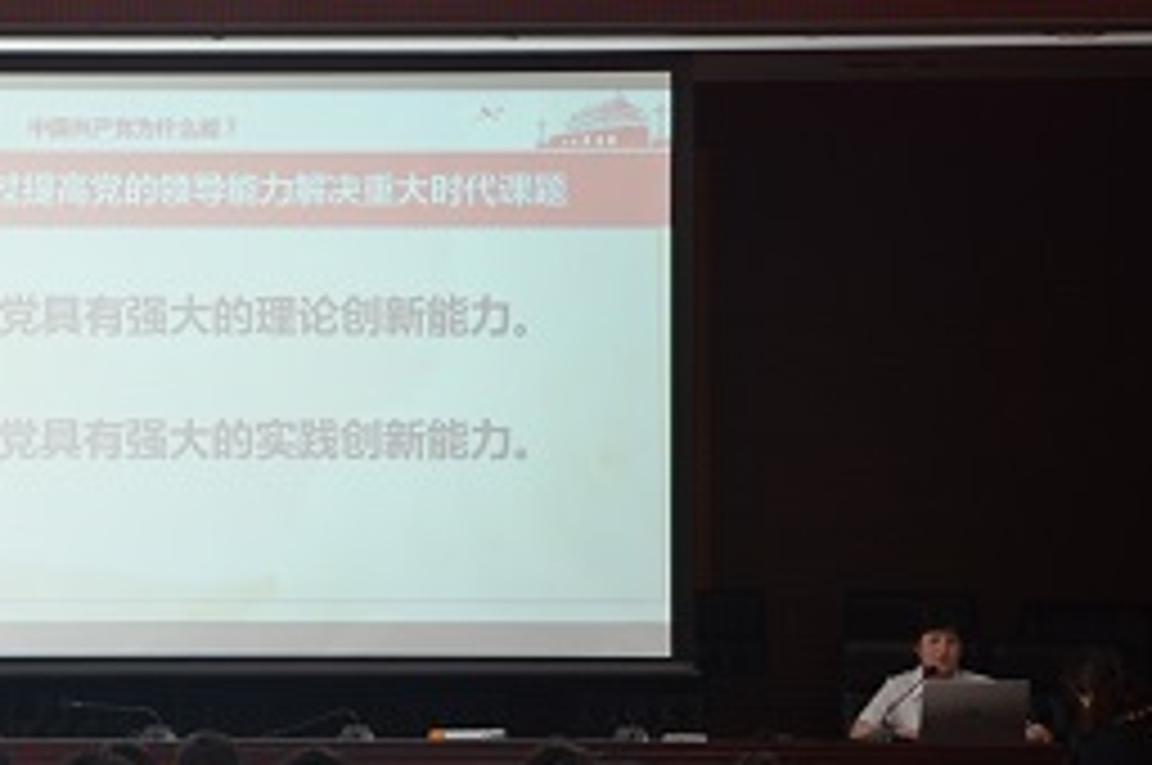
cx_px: 189
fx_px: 6711
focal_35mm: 210
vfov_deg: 6.5
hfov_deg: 9.8
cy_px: 425
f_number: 5.3
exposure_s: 1/40
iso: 800
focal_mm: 70
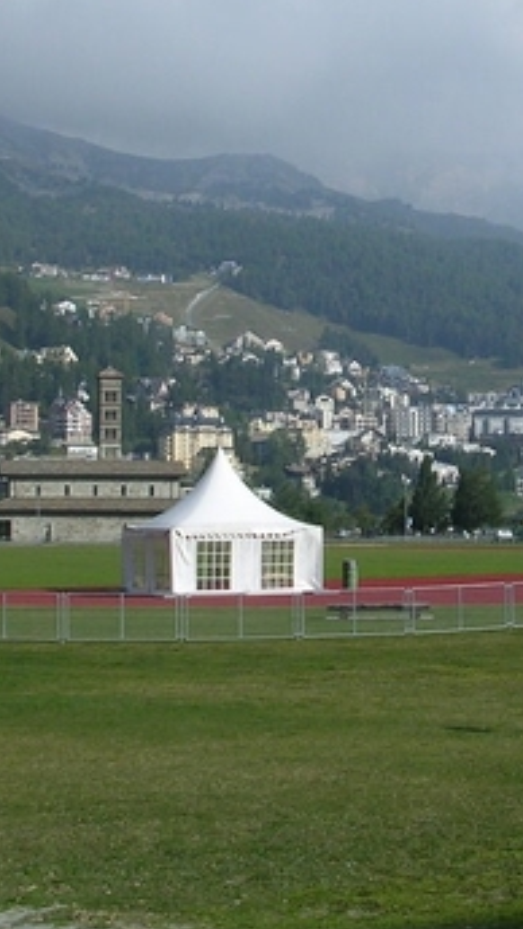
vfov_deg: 29.2
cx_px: 418
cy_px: 334
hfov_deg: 16.6
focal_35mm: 72
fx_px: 1776
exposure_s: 1/383
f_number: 5.6
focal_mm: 5.8
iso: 100
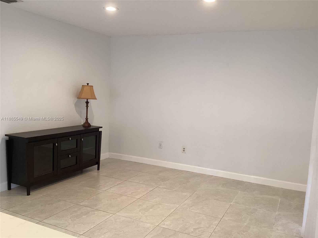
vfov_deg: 45.4
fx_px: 285
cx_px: 159
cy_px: 119
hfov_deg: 58.4
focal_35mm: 31
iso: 125
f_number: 2.4
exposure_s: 1/50
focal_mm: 3.3
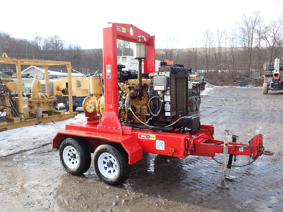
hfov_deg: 60.0
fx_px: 245
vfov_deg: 46.8
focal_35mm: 30
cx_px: 142
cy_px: 106
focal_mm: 5.4
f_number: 3.2
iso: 100
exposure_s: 1/200
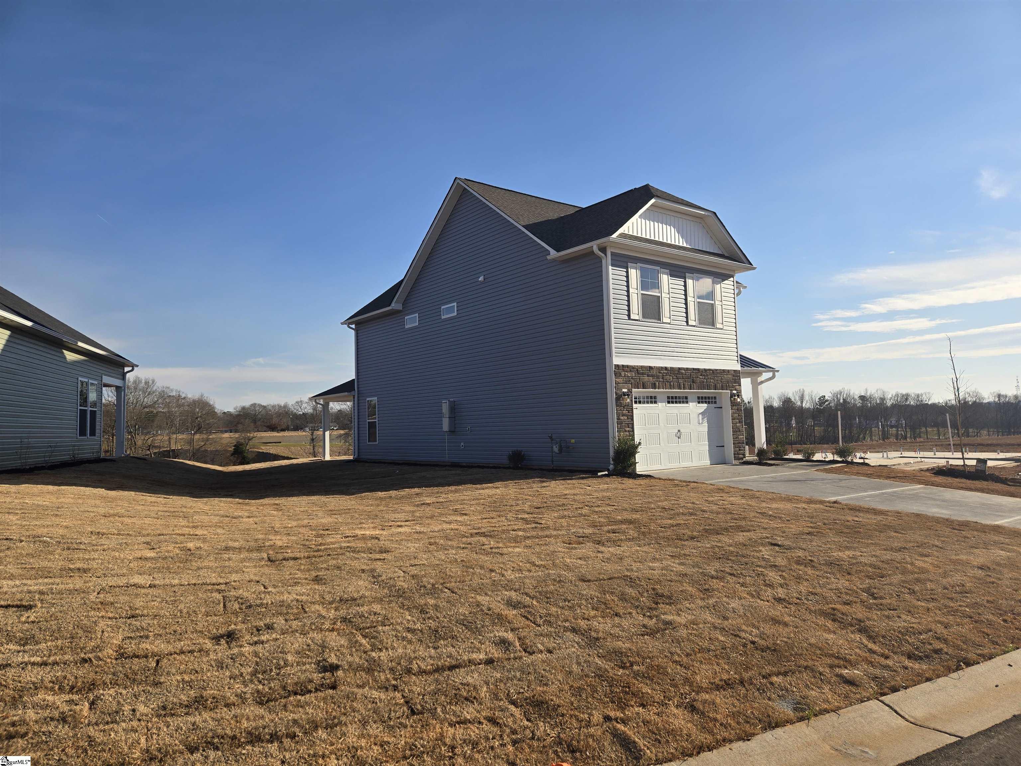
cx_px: 510
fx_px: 678
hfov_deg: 73.9
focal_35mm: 23
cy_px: 383
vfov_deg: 58.9
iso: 25
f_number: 1.8
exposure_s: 1/2128
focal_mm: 5.4
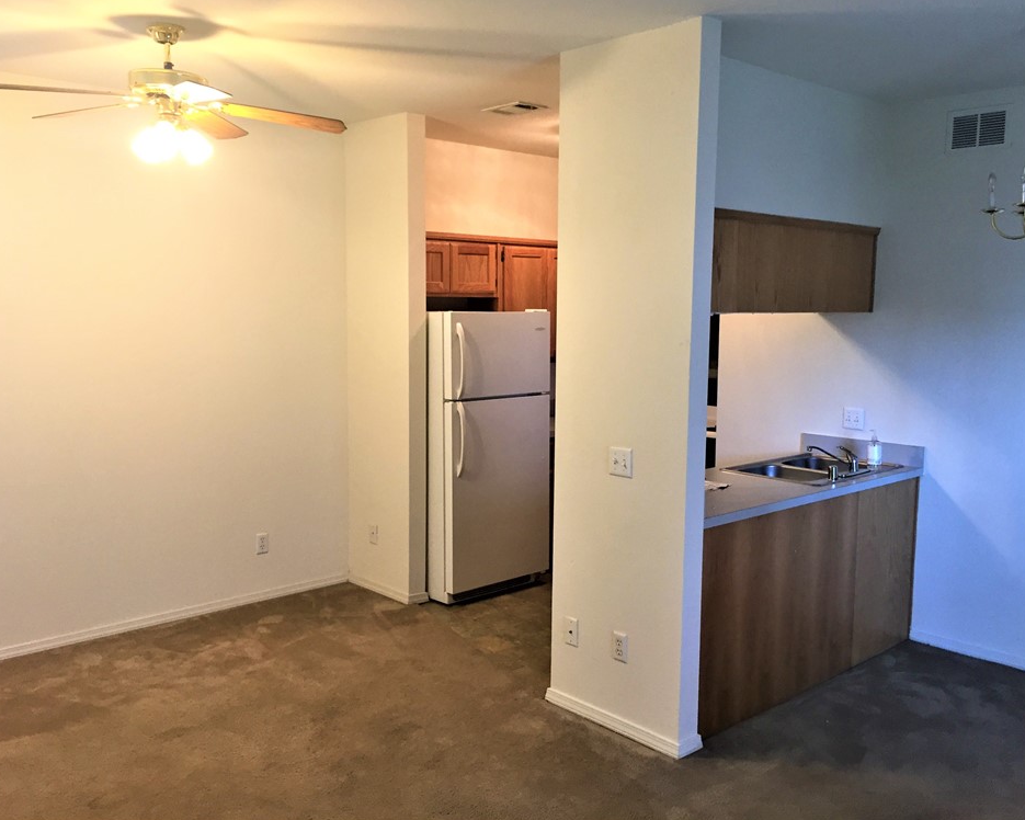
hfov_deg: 57.2
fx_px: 940
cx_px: 532
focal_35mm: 31
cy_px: 402
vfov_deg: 47.1
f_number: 2.2
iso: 100
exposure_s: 1/30
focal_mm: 4.15
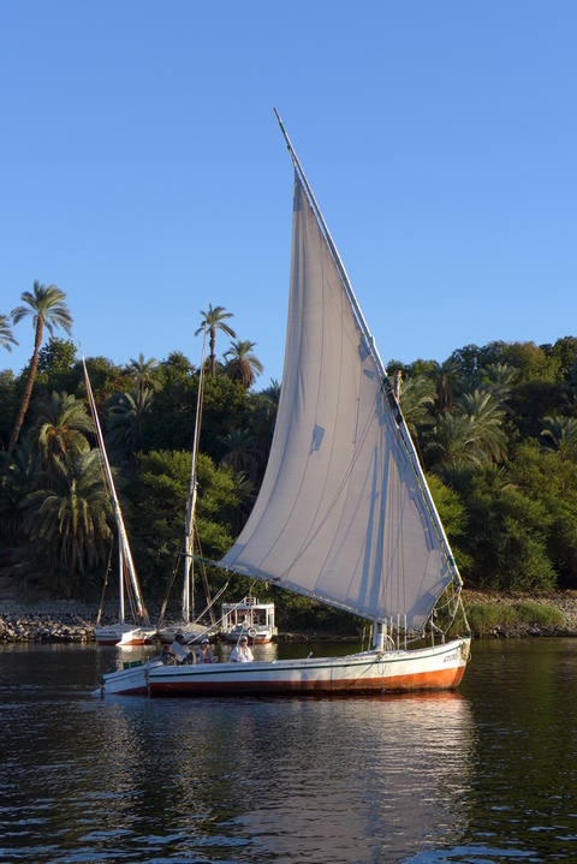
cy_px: 432
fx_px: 1561
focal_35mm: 65
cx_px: 288
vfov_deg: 30.9
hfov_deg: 20.9
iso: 80
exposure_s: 1/800
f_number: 2.8
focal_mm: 12.8
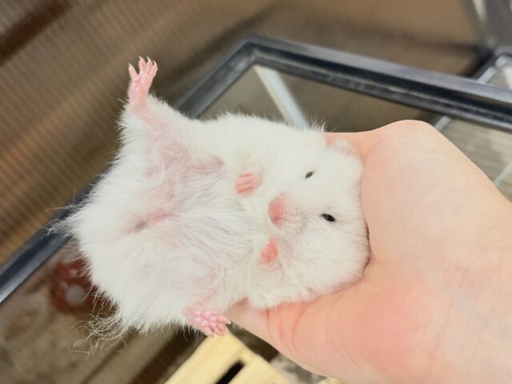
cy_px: 192
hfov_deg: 36.8
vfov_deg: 28.0
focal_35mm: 52
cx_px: 256
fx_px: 769
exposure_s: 1/50
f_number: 1.6
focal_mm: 5.96
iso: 50
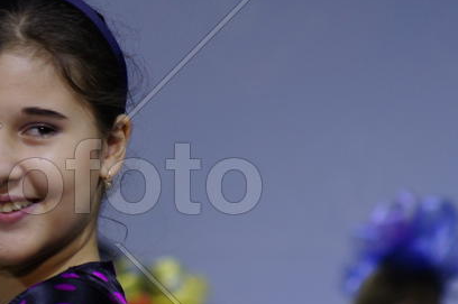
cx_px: 58
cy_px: 186
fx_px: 6519
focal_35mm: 513
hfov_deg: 4.0
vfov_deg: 2.7
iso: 400
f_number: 7.1
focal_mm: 160
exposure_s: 1/200
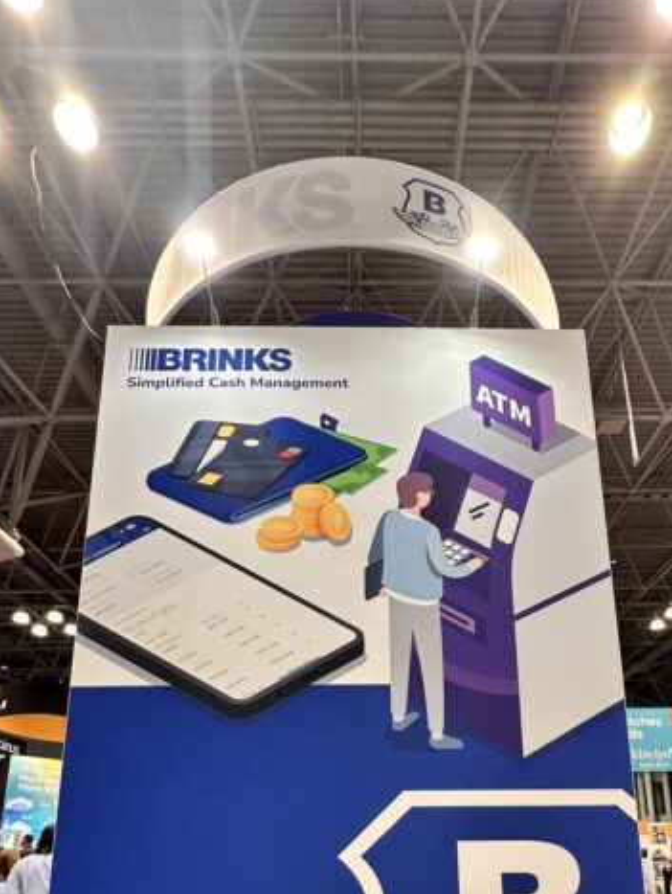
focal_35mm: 23
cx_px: 381
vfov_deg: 66.4
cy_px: 727
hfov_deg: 58.7
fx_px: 595
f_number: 2.2
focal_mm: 2.22
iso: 320
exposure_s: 1/120
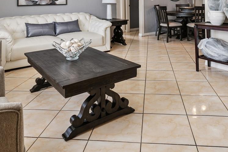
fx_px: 190
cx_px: 132
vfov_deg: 38.4
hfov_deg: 61.6
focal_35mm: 30
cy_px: -2
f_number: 8
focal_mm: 14
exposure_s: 1/15
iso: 400
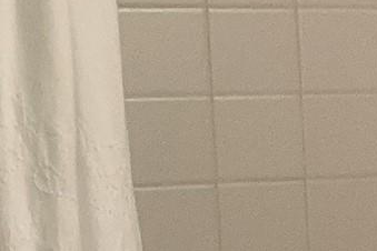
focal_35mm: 195
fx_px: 2042
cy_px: 325
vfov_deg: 7.0
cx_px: 1050
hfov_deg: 9.0
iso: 200
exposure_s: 1/60
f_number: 2.4
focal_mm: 3.3
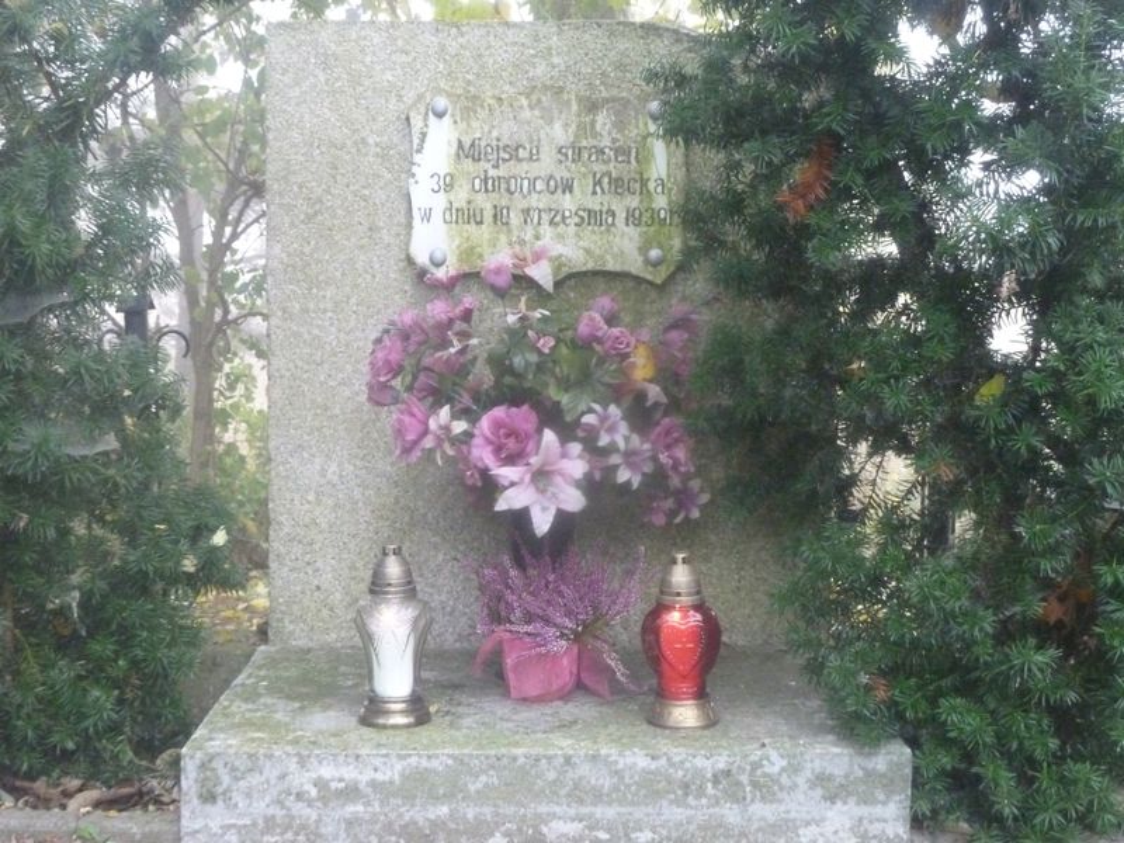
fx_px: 1364
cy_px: 422
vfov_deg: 34.3
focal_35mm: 42
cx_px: 562
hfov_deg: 44.8
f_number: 3.7
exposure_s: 1/60
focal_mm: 6.9
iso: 640
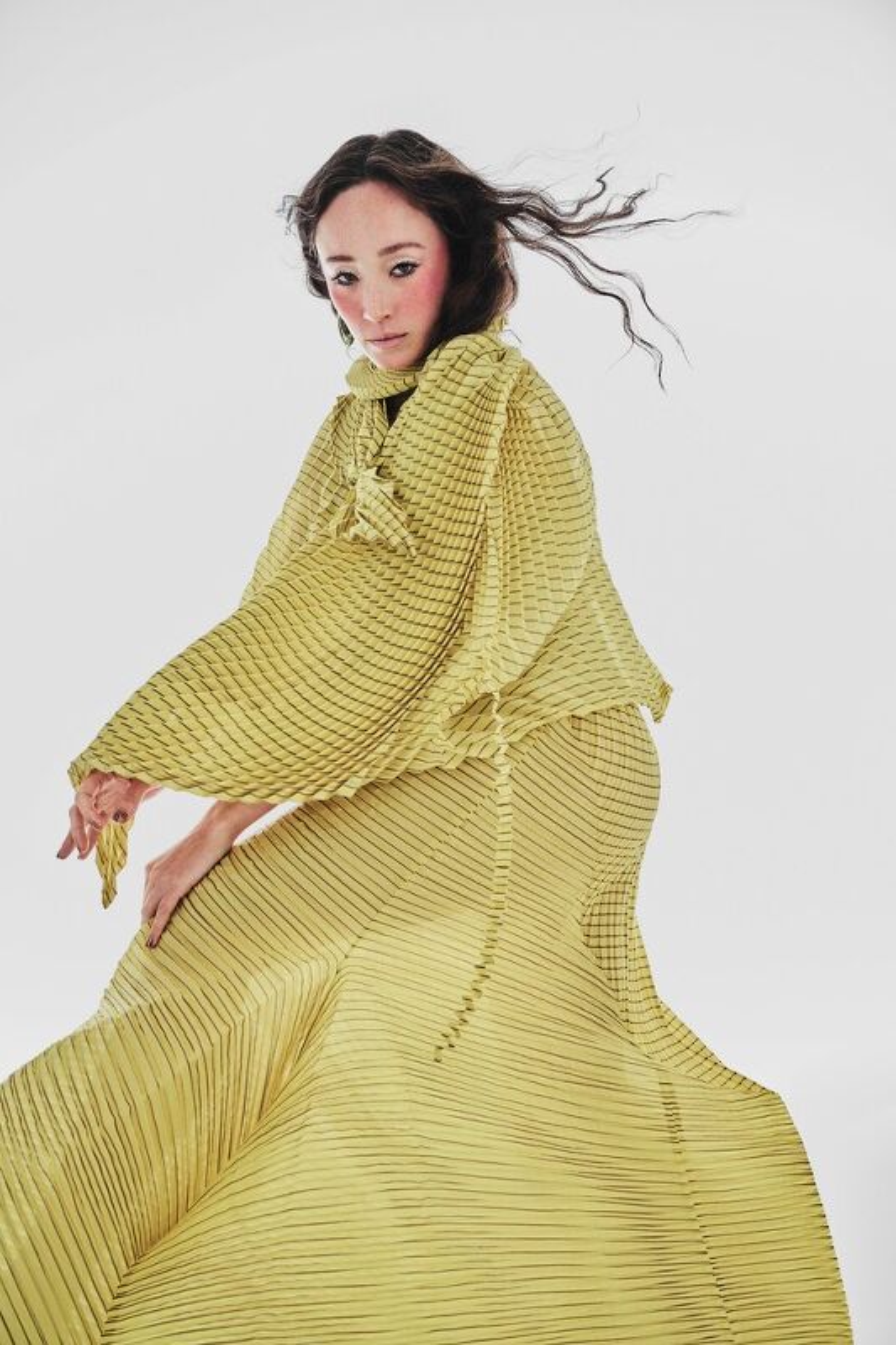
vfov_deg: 64.6
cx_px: 448
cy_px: 672
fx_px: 1064
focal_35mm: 28
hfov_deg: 45.7
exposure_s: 1/160
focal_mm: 28.5
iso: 100
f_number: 11
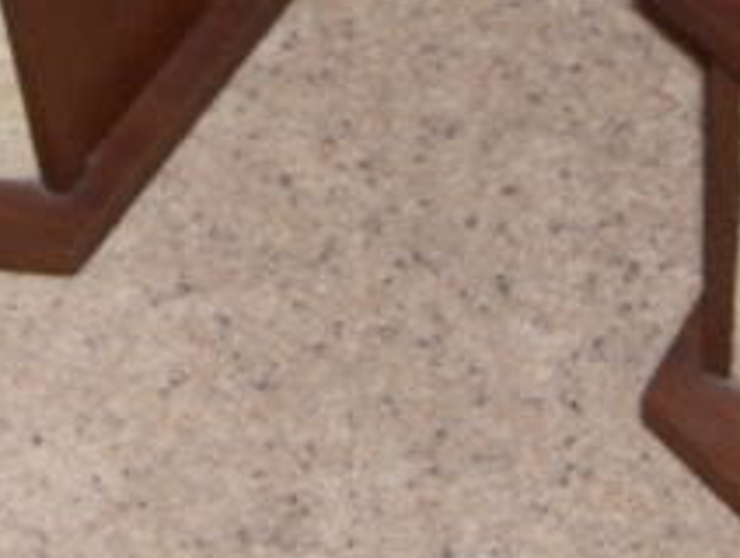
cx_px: 548
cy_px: 47
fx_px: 3150
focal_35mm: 147
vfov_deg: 10.1
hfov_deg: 13.4
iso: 100
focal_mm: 8
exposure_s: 1/60
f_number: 2.8
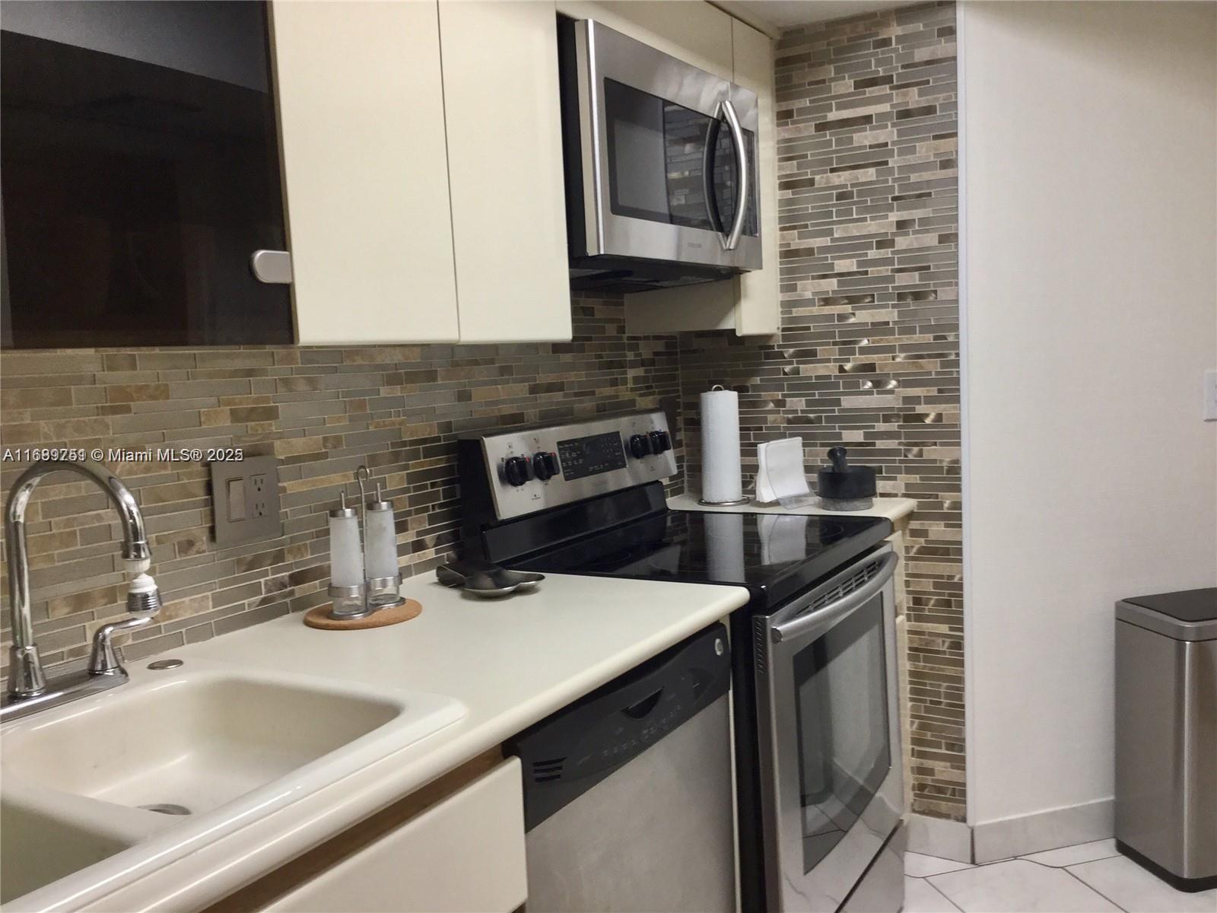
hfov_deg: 58.4
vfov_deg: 45.4
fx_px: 1090
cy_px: 456
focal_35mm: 31
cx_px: 608
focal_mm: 3.3
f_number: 2.4
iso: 80
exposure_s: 1/30
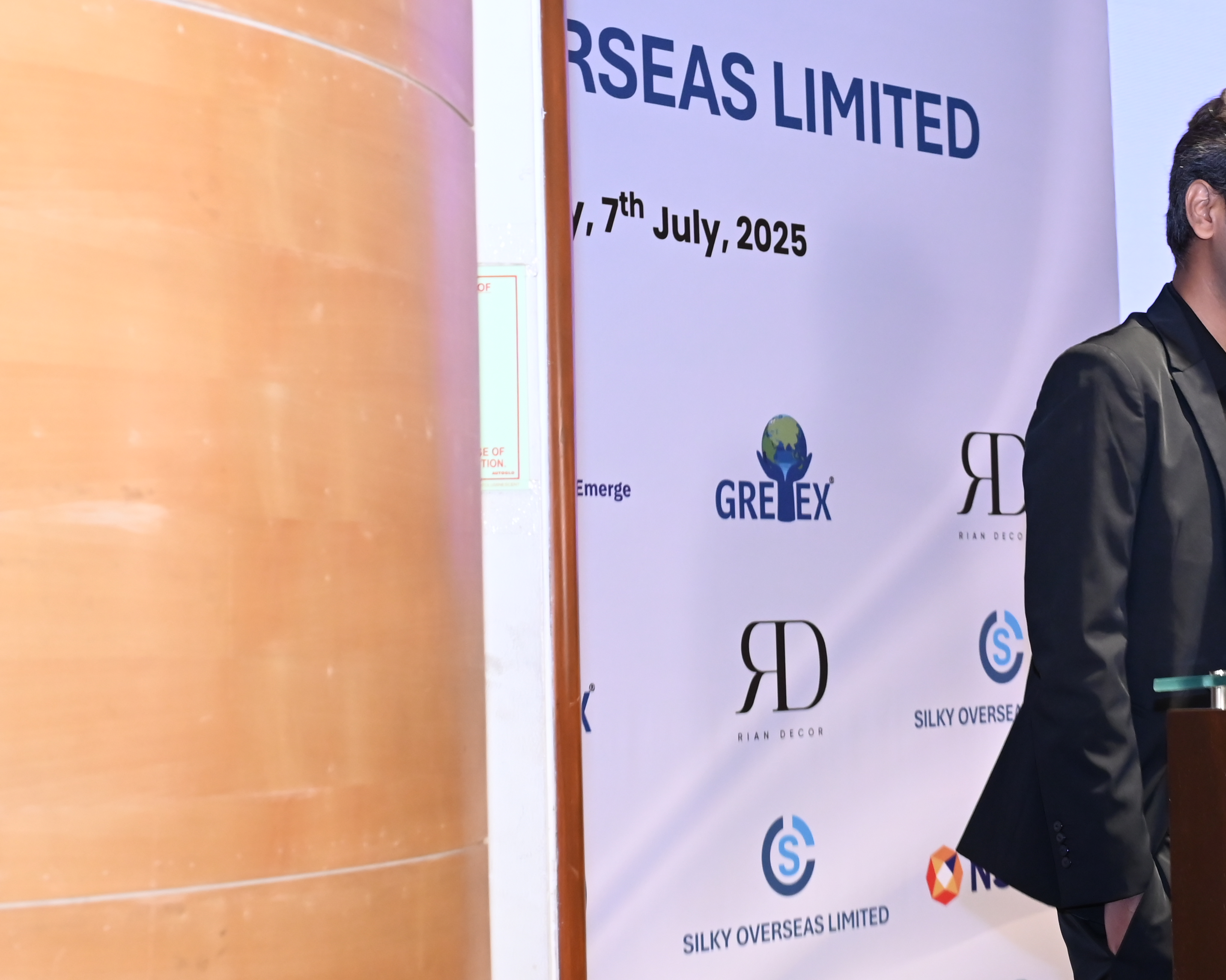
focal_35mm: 73
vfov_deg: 20.9
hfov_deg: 25.1
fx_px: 2649
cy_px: 588
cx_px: 1161
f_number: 5
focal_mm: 37
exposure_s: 1/125
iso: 1600
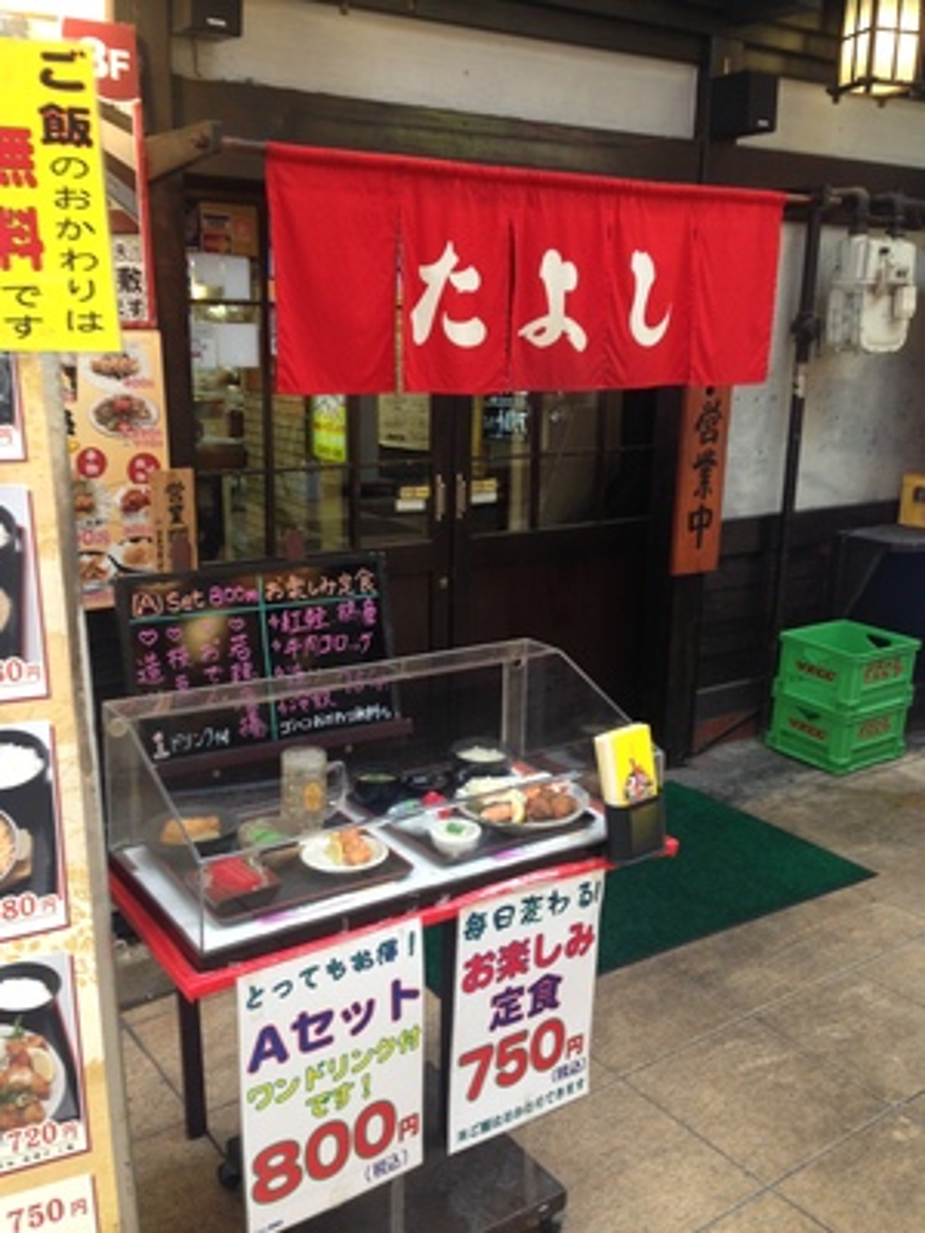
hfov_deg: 42.9
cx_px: 462
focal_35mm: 33
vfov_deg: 55.4
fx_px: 1176
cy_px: 616
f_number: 2.4
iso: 64
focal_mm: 4.12
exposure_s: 1/20
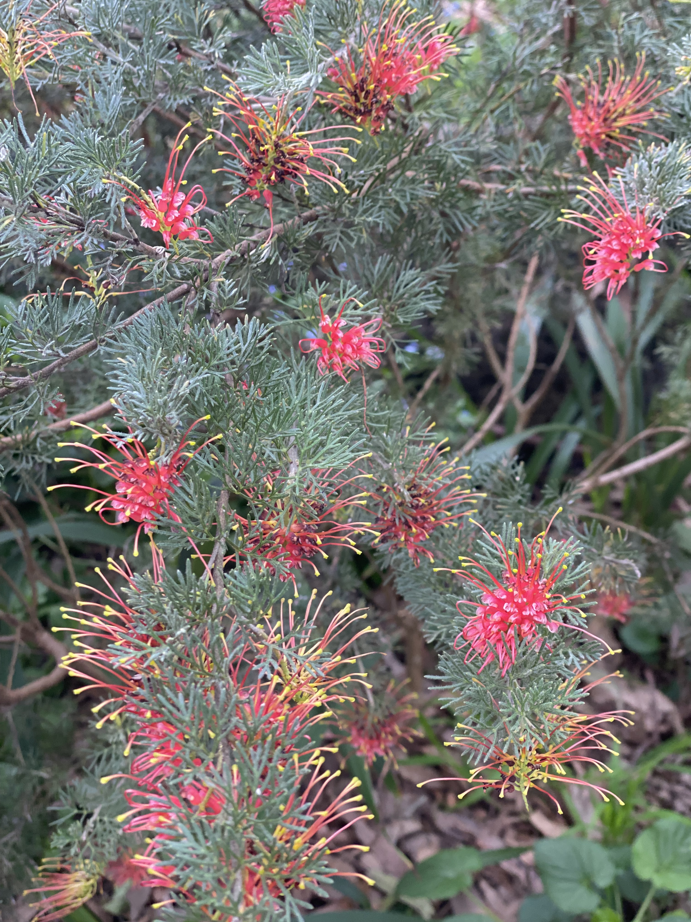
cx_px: 346
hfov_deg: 28.0
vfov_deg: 36.8
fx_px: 1384
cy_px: 461
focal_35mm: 52
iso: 125
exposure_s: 1/122
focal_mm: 6
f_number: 2
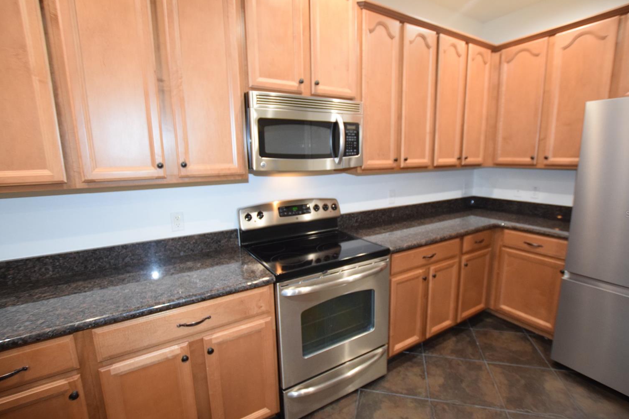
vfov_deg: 73.7
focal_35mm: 16
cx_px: 328
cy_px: 214
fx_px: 279
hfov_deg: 96.7
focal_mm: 10
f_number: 3.5
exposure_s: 1/60
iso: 1600
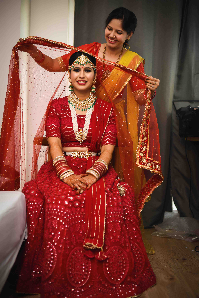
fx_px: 414
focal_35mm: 50
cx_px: 100
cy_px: 149
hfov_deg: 27.0
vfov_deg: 39.6
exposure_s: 1/100
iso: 320
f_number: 2.8
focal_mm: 50
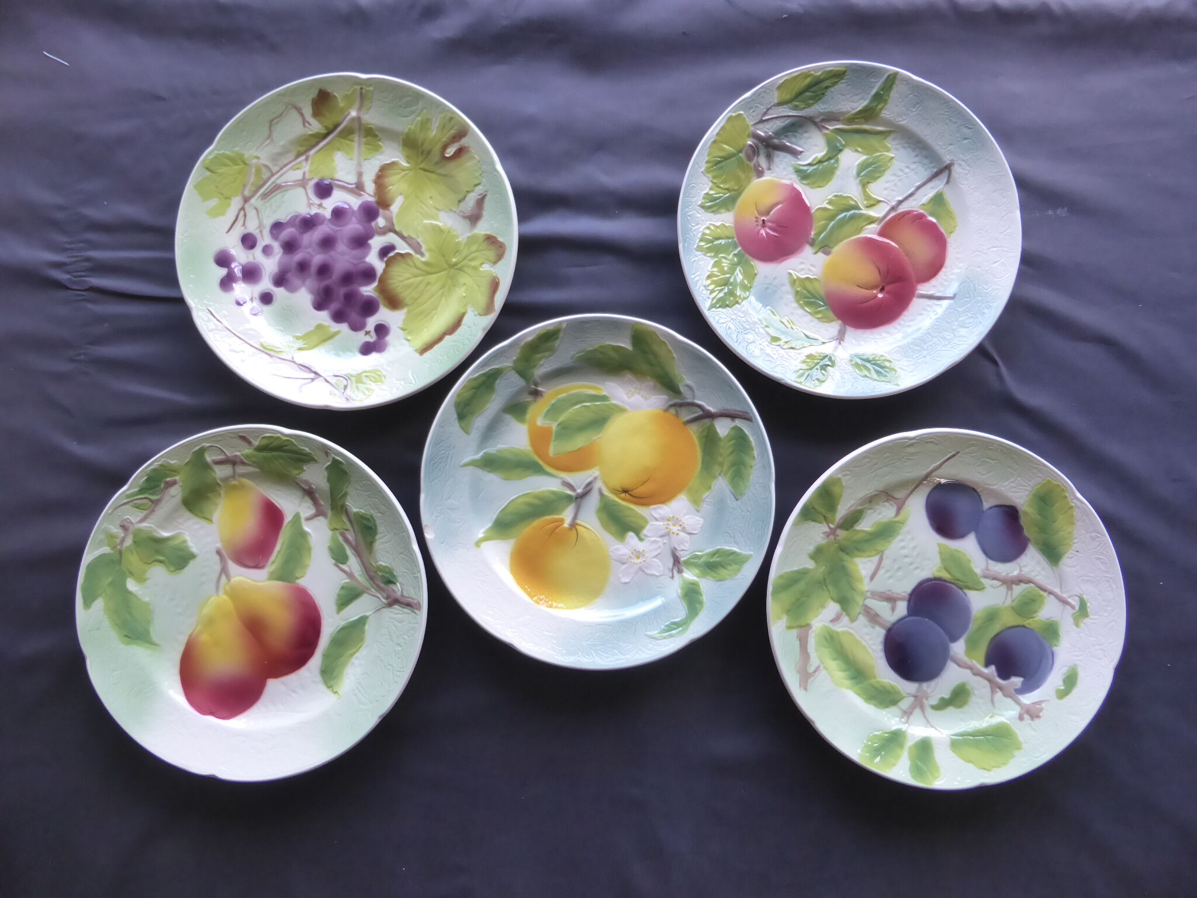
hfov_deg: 71.6
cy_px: 449
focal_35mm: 24
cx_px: 598
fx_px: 830
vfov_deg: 56.8
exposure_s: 1/60
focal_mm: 4.3
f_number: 3.3
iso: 400
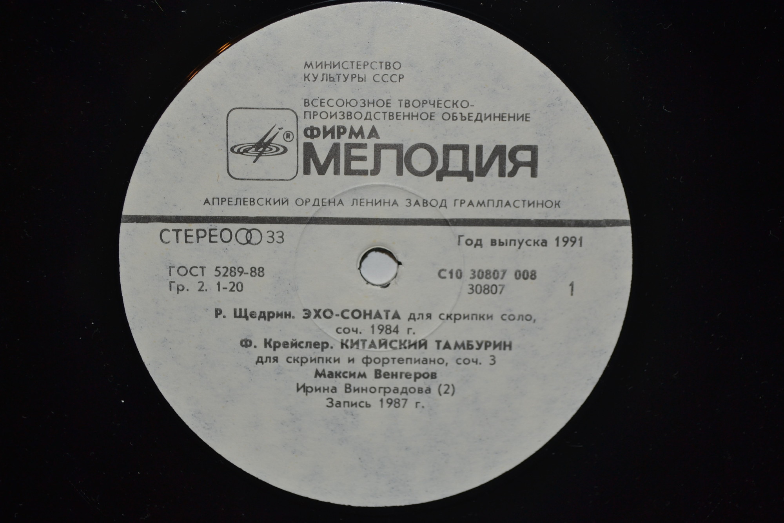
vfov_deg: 25.7
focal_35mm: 52
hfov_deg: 37.9
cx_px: 392
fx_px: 1143
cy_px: 262
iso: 200
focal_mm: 35
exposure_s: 1/60
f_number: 5
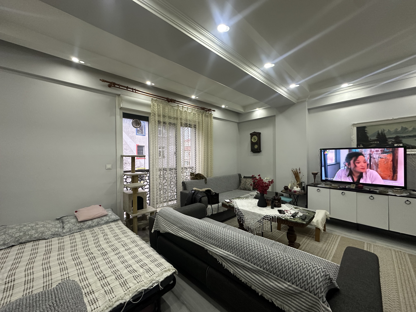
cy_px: 156
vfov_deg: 85.7
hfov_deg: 102.1
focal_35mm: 14
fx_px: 168
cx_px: 208
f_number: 2.2
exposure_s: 1/50
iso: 320
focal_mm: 2.22
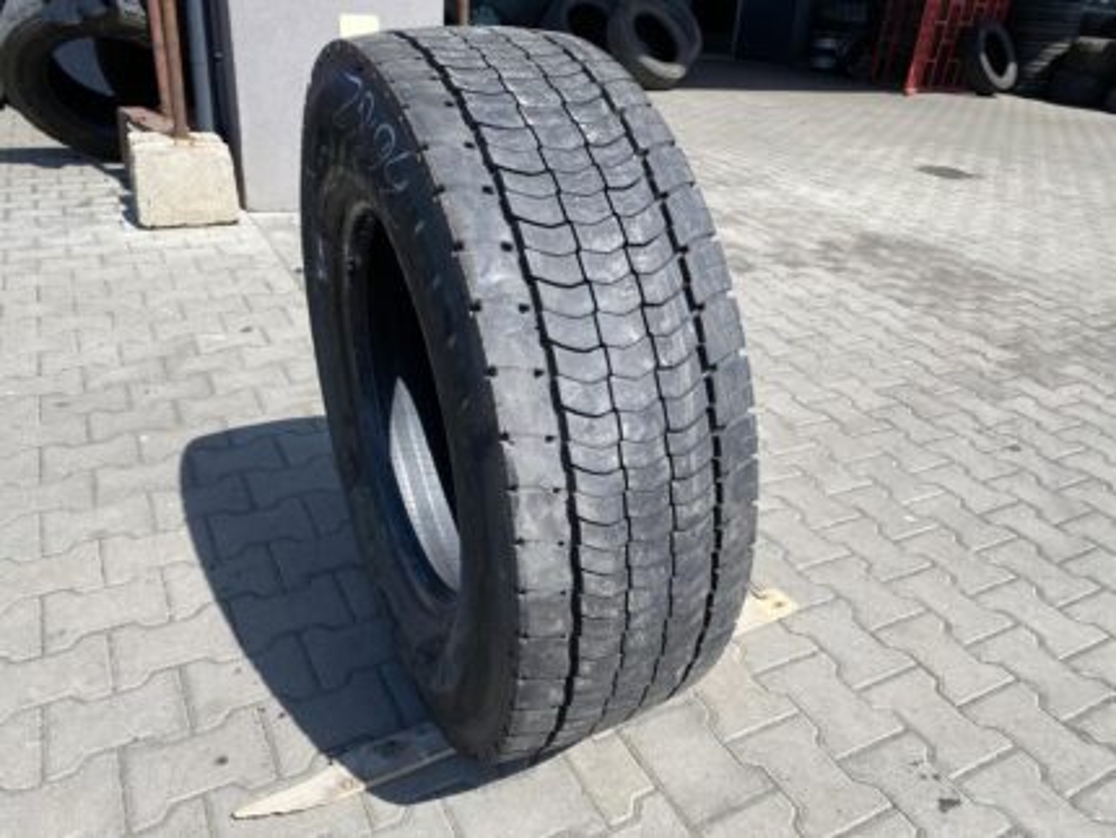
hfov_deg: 67.3
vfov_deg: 53.1
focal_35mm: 26
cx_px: 558
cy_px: 419
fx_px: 839
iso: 32
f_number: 1.8
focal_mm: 4.25
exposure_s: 1/1996
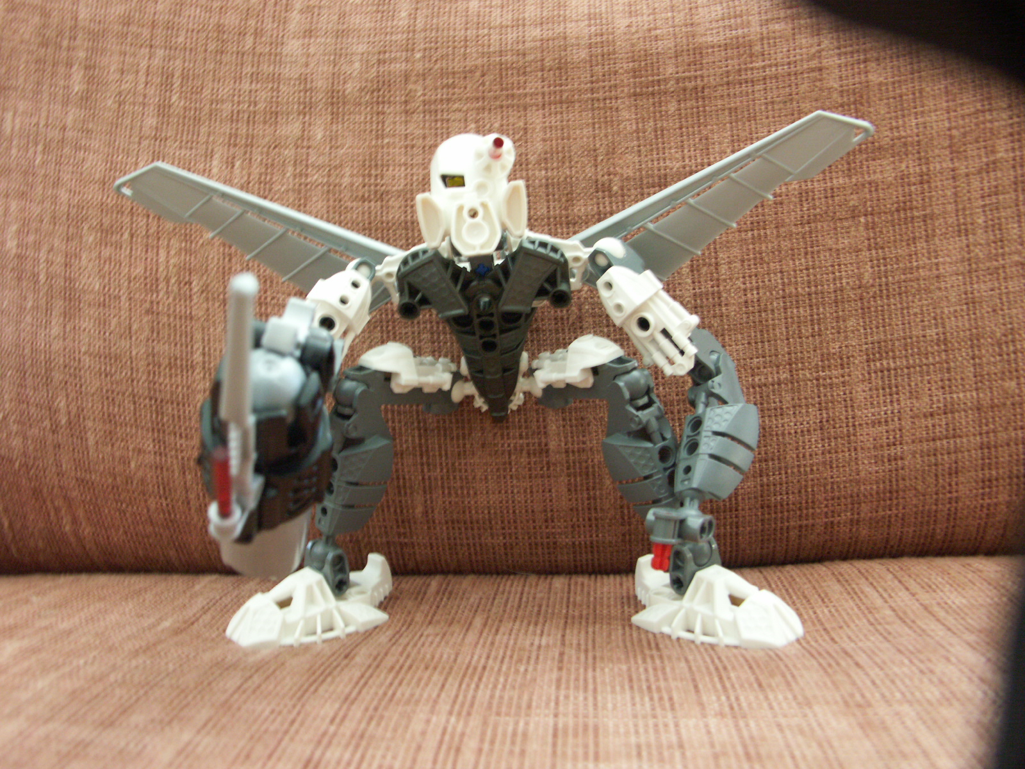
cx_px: 512
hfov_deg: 56.8
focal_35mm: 32
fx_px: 948
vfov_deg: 44.2
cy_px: 384
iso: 200
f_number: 2.8
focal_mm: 8.29
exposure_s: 1/15
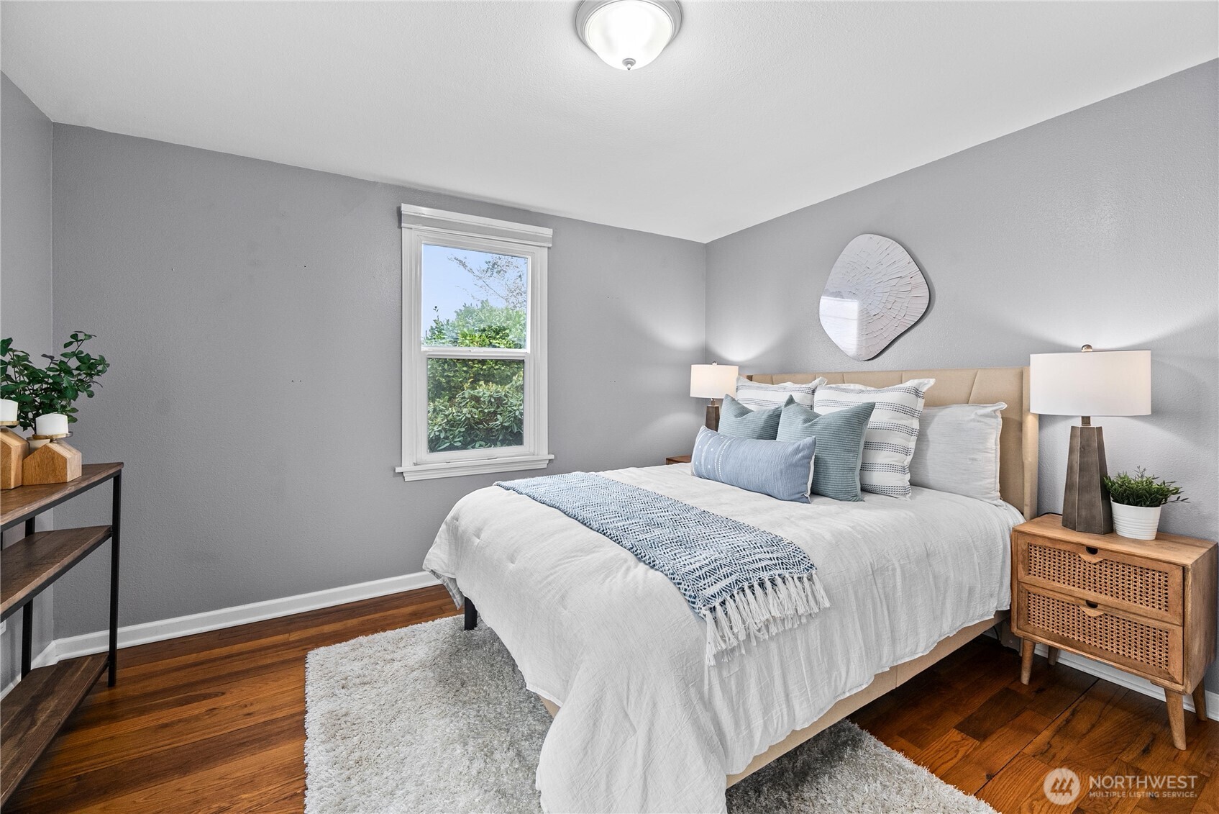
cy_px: 407
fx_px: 440
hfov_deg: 108.3
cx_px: 610
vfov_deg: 85.5
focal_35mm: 13
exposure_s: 1/13
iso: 1000
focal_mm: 13
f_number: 7.1
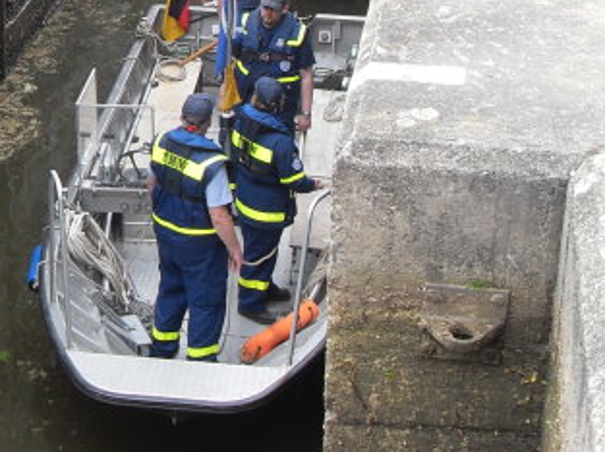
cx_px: 164
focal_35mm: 87
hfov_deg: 22.4
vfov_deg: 16.2
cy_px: -102
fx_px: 1519
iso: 80
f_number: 2.8
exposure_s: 1/125
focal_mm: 6.3
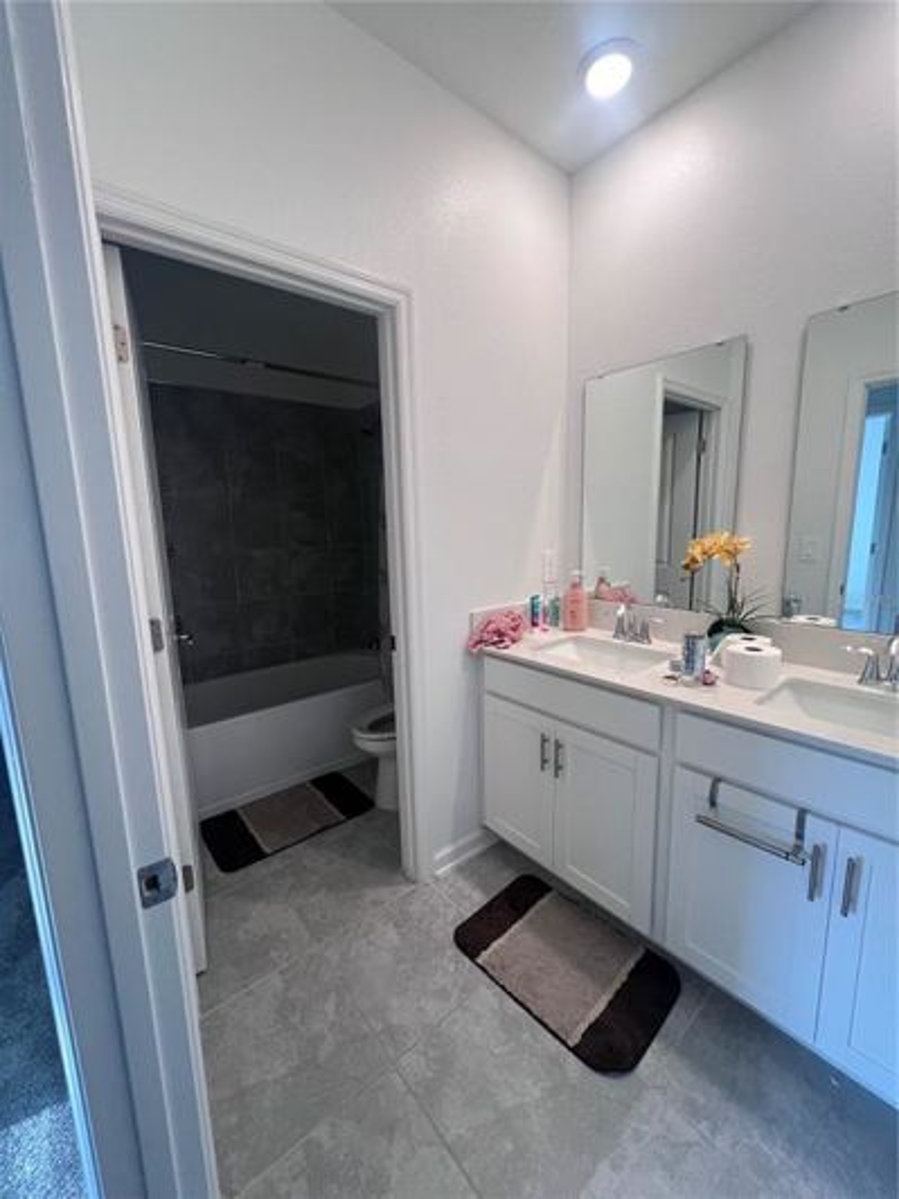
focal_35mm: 13
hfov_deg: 89.9
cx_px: 450
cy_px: 600
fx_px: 450
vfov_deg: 106.2
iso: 125
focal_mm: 1.57
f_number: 1.8
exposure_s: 1/120
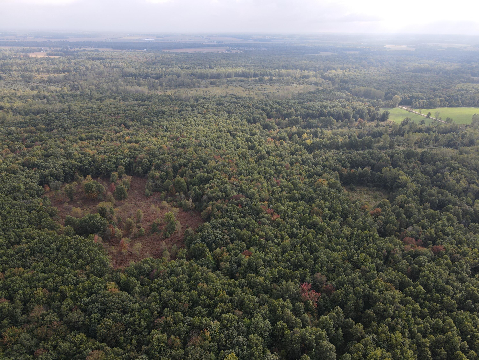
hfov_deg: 71.6
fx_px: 332
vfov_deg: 56.8
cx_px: 240
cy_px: 180
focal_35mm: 24
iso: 100
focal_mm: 4.5
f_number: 2.8
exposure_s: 1/250
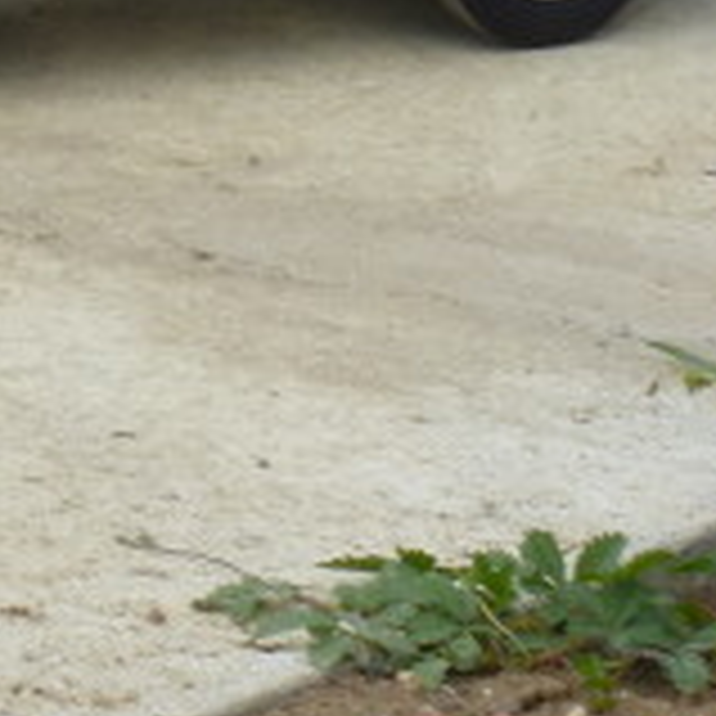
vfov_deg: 3.5
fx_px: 11794
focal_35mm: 504
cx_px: -9
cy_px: -99
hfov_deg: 3.5
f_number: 5.1
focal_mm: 20.2
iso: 100
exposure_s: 1/400
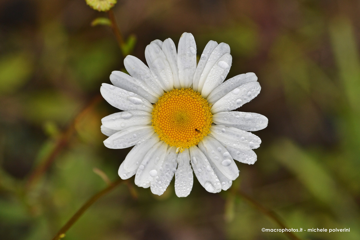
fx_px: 1350
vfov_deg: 10.2
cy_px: 120
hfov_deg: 15.2
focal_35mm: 135
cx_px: 180
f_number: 11
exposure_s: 1/200
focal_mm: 90
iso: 100
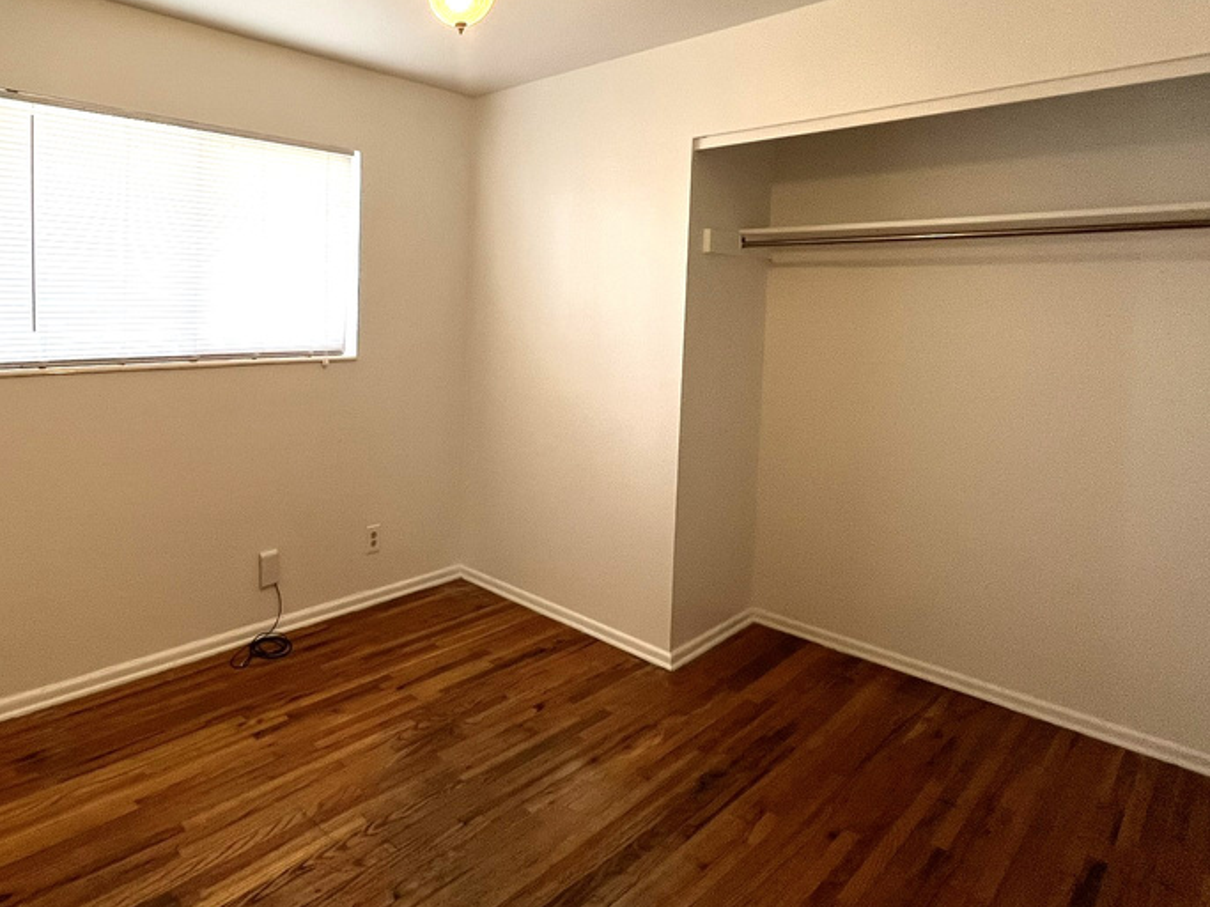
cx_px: 353
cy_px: 335
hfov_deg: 75.1
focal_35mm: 21
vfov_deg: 62.5
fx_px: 734
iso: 200
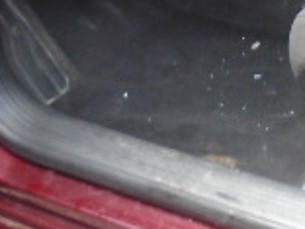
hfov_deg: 18.1
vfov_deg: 13.4
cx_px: 268
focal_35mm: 107
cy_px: -63
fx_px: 943
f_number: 3.2
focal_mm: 4.6
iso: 100
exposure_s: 1/40
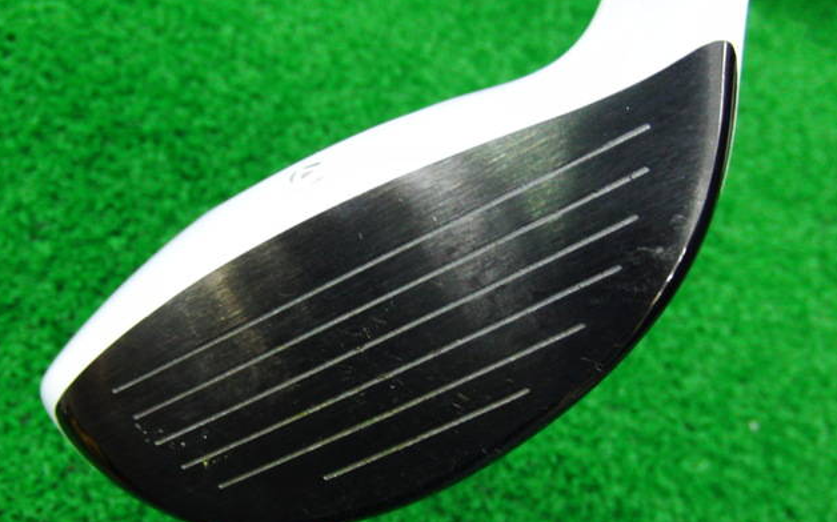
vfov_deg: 31.9
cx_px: 420
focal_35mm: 40
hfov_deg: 49.3
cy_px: 306
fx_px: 912
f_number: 3.6
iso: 400
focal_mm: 6.42
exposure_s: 1/25
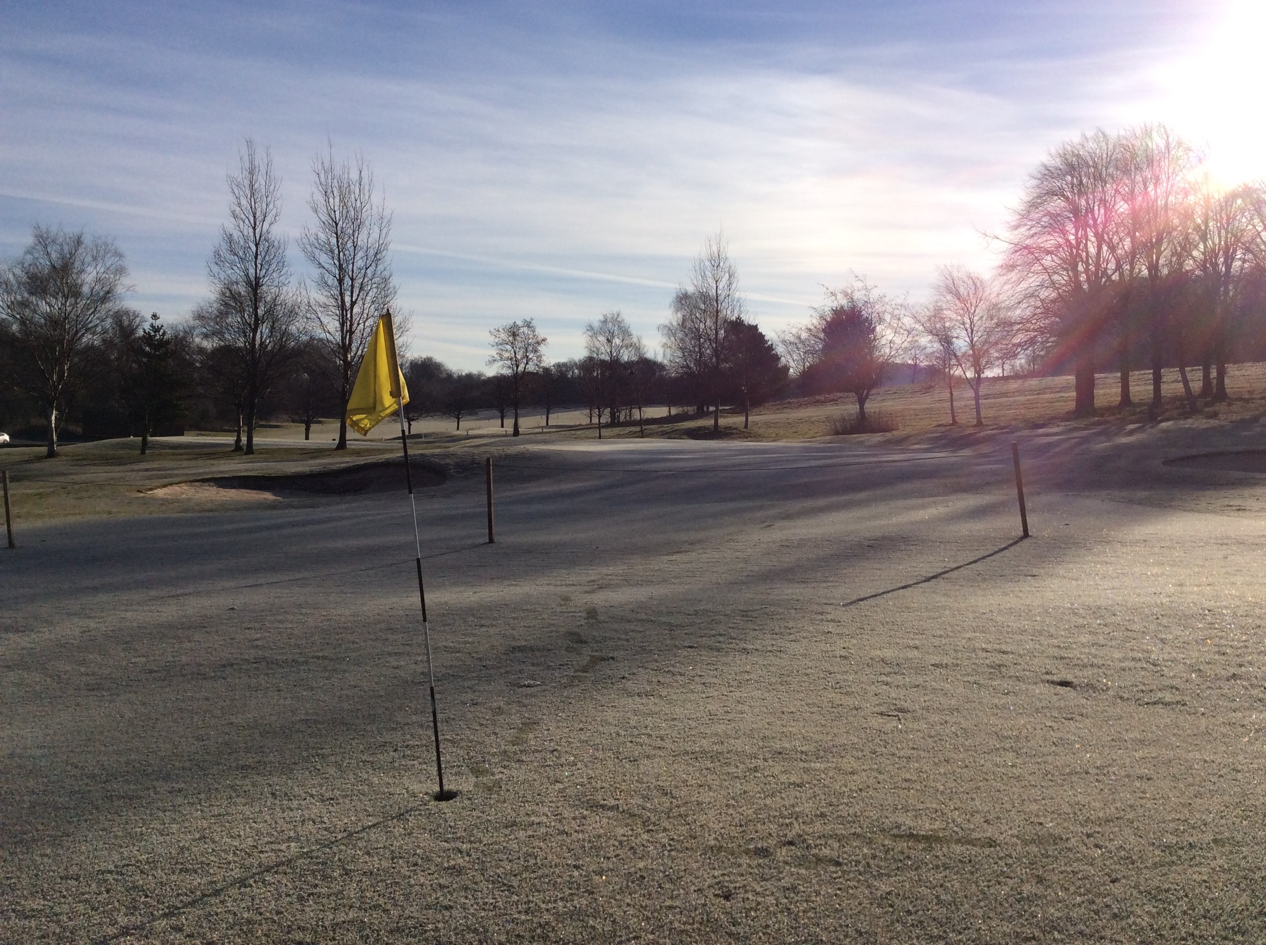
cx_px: 633
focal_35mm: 32
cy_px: 472
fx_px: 1169
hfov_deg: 56.9
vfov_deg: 44.1
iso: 32
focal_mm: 3.3
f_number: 2.4
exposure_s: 1/3367
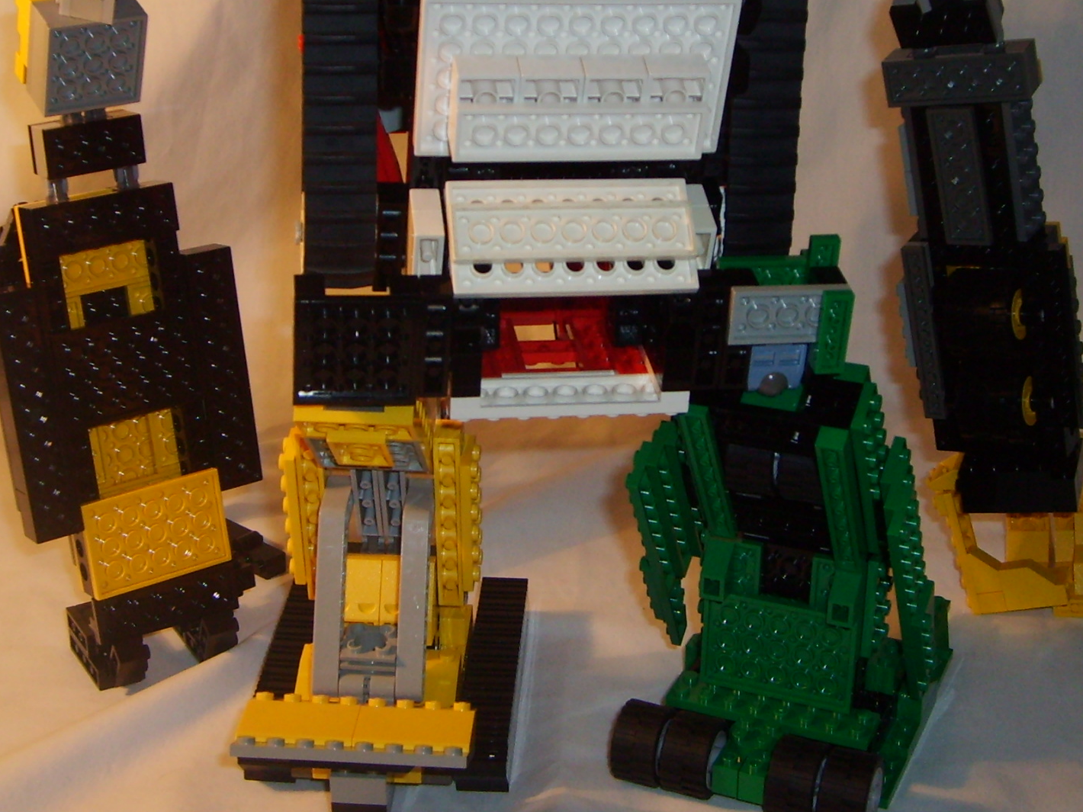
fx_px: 1752
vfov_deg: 25.9
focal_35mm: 56
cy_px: 262
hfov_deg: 34.3
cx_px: 581
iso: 100
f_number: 2.8
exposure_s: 1/45
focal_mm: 5.8
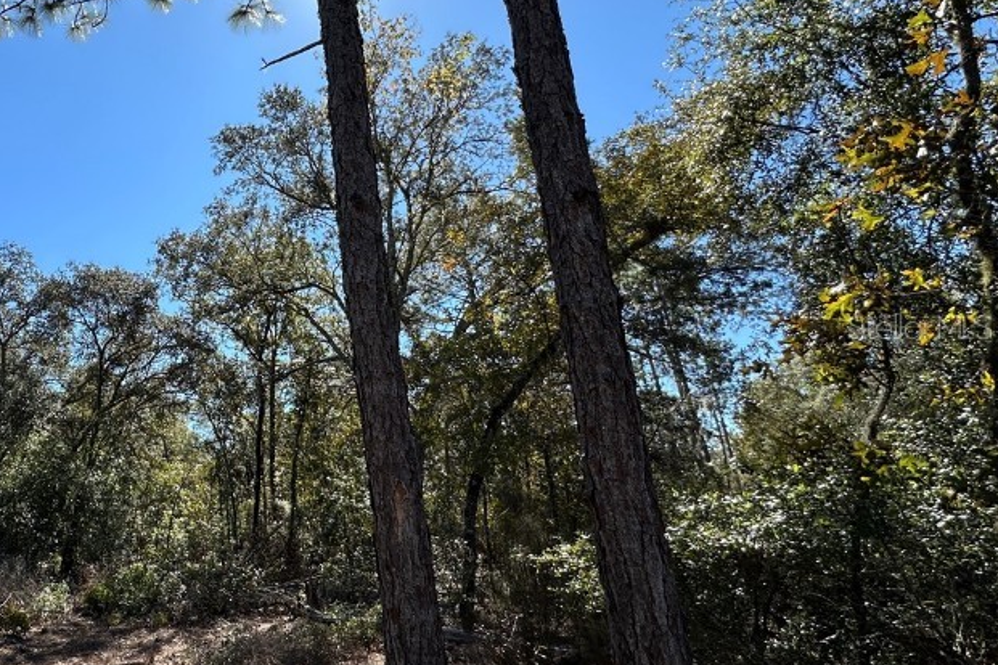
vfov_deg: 53.1
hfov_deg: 65.9
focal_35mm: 24
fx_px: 665
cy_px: 326
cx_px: 177
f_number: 2.2
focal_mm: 2.22
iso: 40
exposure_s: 1/1103
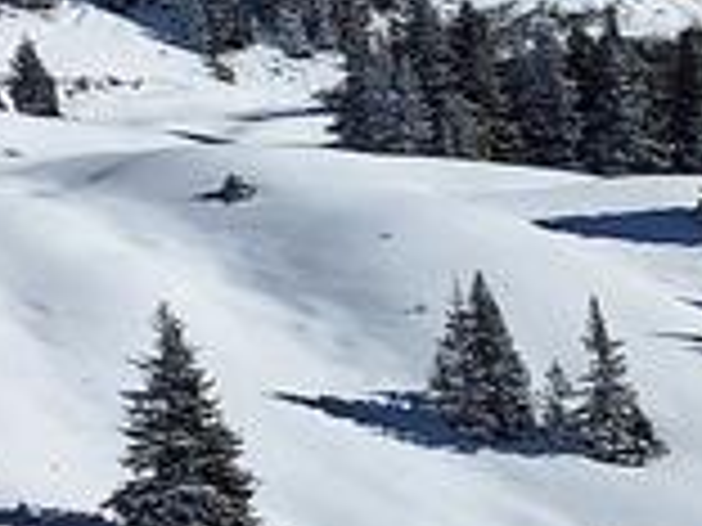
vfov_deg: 9.8
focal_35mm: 152
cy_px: 317
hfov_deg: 10.7
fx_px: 3083
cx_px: -1094
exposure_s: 1/7752
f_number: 1.8
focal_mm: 5.54
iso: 40
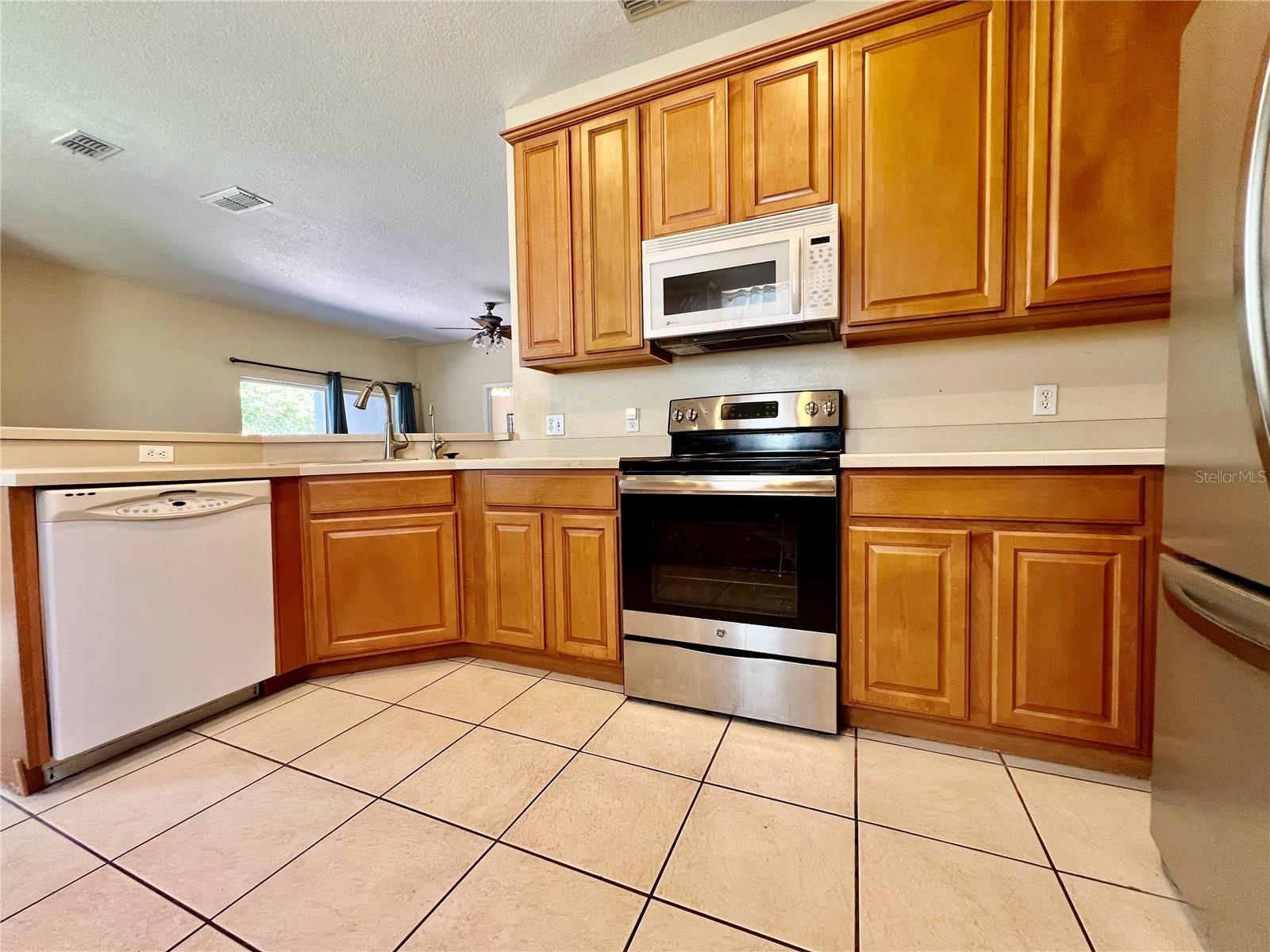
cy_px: 476
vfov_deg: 89.9
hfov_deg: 106.2
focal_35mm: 13
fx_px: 477
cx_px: 635
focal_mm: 1.57
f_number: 1.8
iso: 160
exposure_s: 1/60
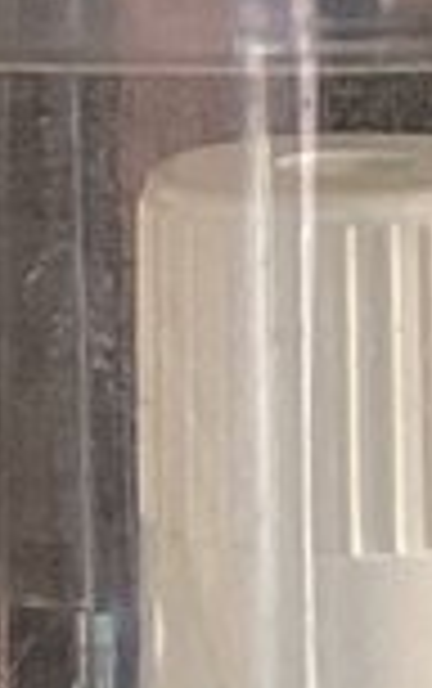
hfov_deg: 4.0
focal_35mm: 325
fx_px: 6105
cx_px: -281
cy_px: 115
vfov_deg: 6.4
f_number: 2.4
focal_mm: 3.3
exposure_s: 1/60
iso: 125
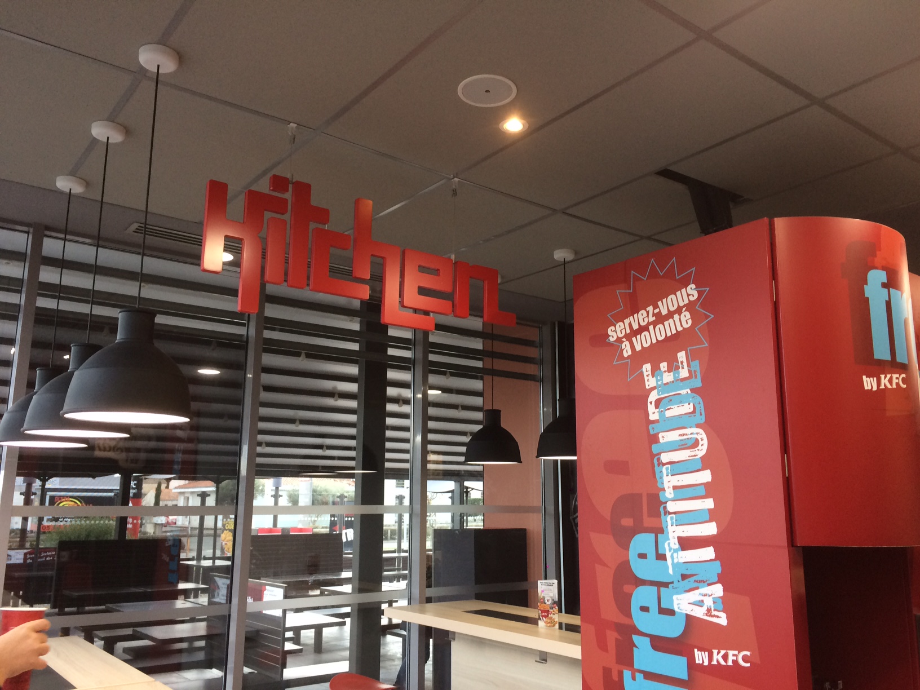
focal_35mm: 29
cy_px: 345
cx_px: 460
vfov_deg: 48.2
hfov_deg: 61.7
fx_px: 771
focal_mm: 4.15
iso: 50
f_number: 2.2
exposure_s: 1/33
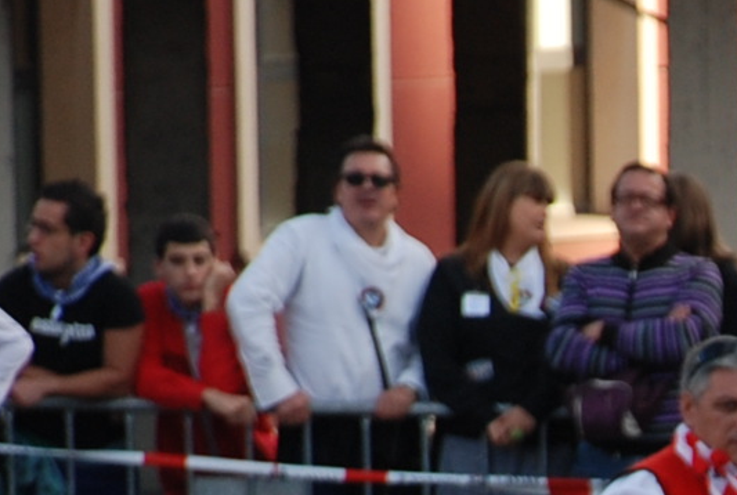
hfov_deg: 2.8
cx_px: 1572
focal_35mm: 733
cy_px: 1220
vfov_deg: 1.9
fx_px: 15040
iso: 200
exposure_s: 1/125
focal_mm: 90
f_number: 5.6
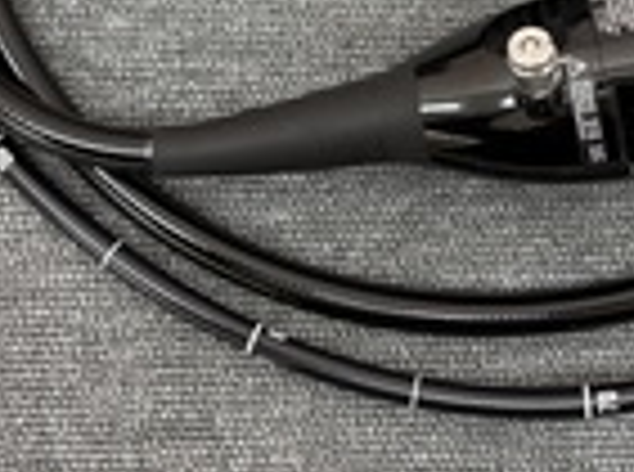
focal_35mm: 74
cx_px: 459
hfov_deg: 26.1
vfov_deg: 18.3
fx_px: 1352
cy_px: -162
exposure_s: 1/60
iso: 80
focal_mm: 5.96
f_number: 1.6
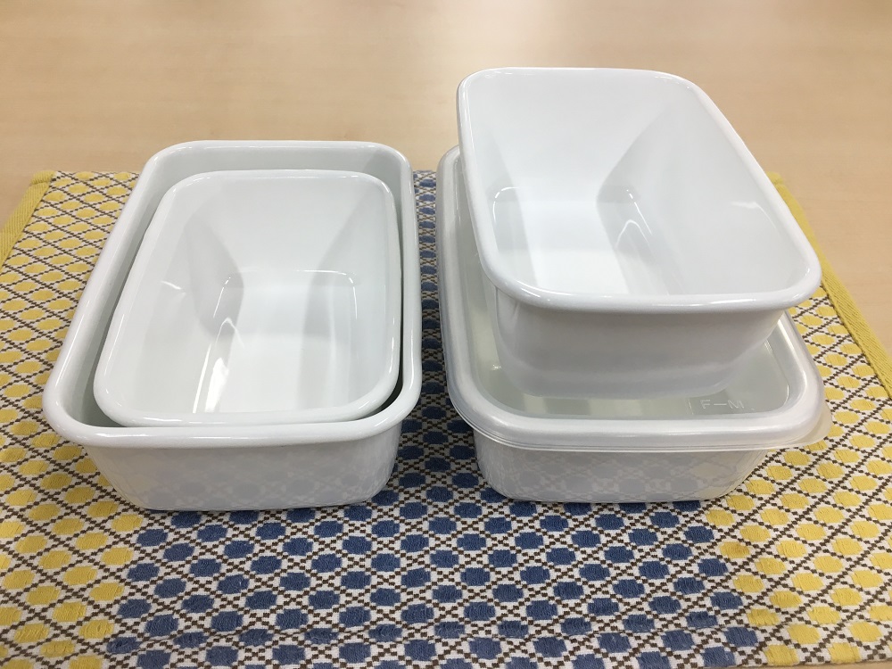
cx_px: 446
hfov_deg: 61.7
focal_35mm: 29
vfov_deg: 48.2
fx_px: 747
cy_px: 334
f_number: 2.2
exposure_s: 1/40
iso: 25
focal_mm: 4.15
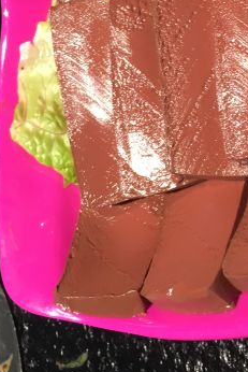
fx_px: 630
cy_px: 74
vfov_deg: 32.0
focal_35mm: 61
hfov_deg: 21.6
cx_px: 242
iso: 64
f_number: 2.2
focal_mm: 4.15
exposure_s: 1/33
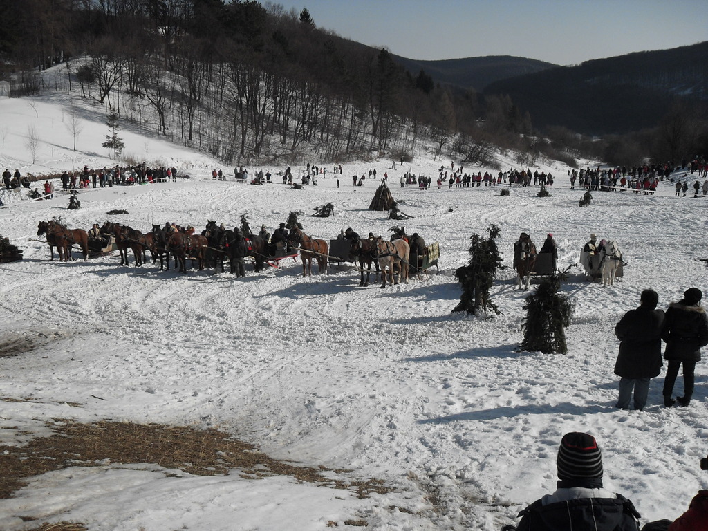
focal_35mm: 35
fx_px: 716
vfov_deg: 40.7
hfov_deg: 52.6
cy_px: 266
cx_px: 354
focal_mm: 6.2
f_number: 8.9
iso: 100
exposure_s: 1/500
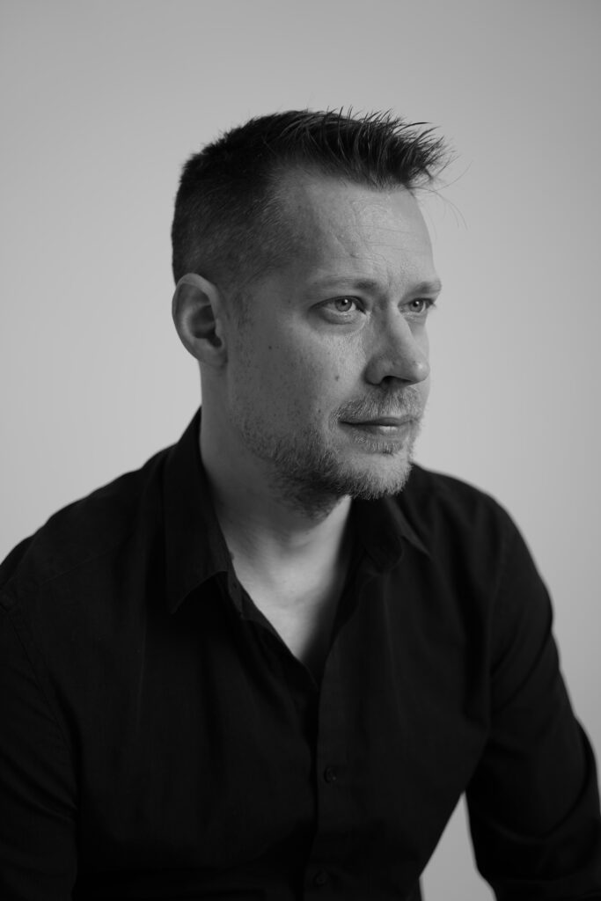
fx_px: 1377
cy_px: 450
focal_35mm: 55
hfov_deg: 24.6
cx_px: 300
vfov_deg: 36.2
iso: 100
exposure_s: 1/125
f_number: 2.8
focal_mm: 55
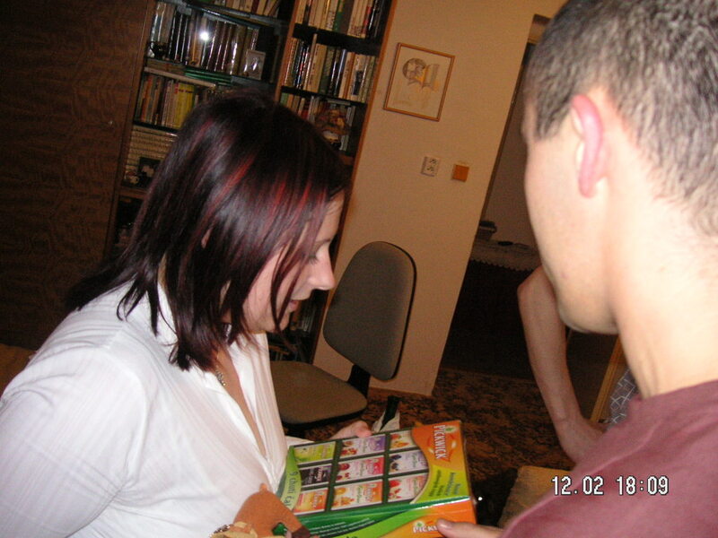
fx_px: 767
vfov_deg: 38.7
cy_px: 269
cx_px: 359
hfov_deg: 50.1
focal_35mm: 37
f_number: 2.8
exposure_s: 1/45
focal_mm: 6.1
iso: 160
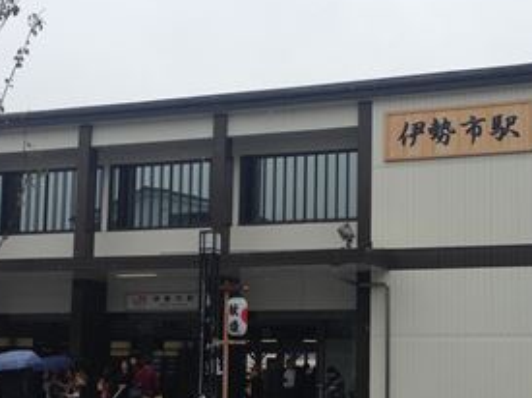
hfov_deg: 32.1
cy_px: 271
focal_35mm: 60
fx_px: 922
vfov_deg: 24.3
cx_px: 331
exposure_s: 1/1466
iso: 50
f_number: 2.4
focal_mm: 4.12
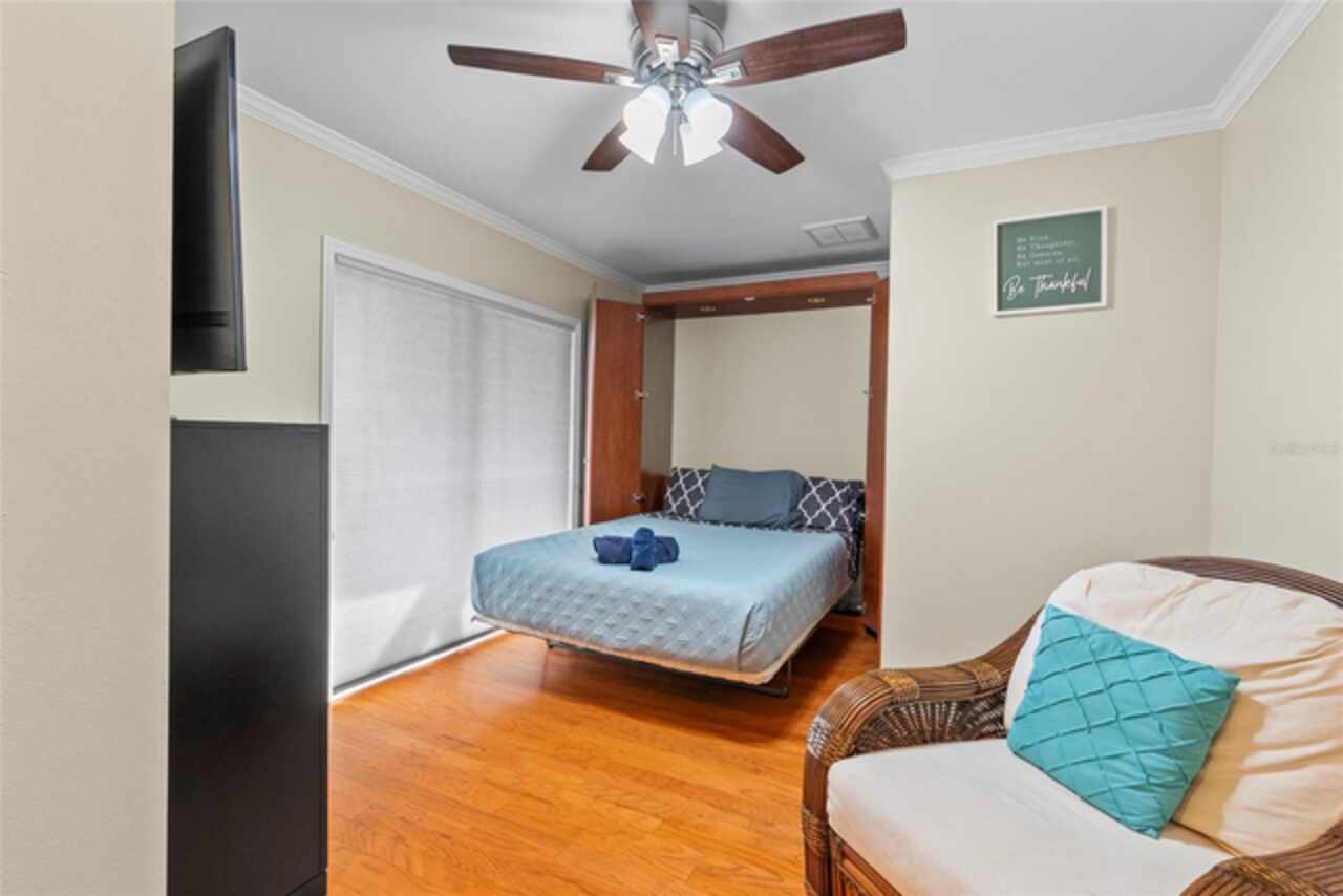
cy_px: 448
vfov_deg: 73.8
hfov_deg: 96.7
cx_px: 672
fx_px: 597
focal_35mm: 16
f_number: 8
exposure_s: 1/1.25
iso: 640
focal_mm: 16
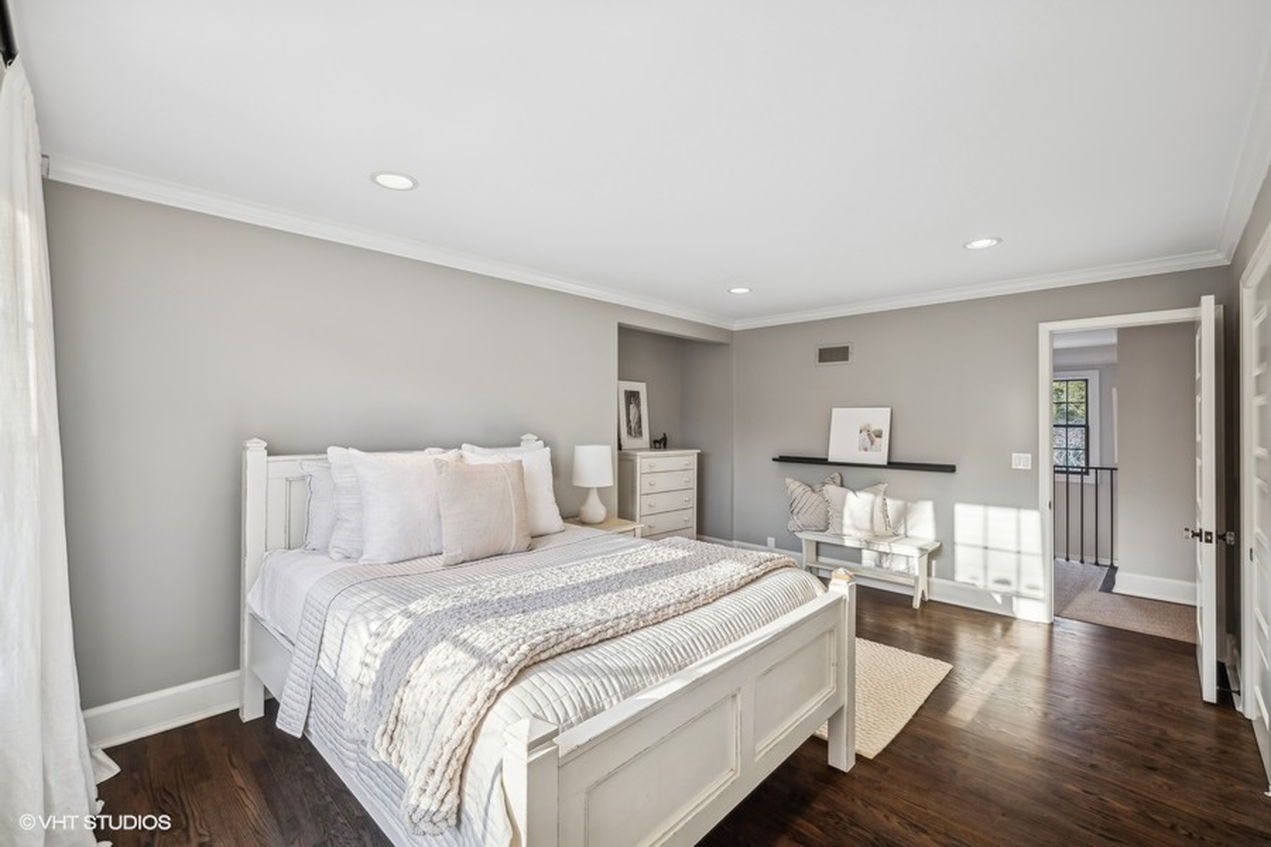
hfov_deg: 100.4
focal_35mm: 15
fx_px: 530
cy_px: 424
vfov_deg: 77.3
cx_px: 636
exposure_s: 1/25
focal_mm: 15
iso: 200
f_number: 8
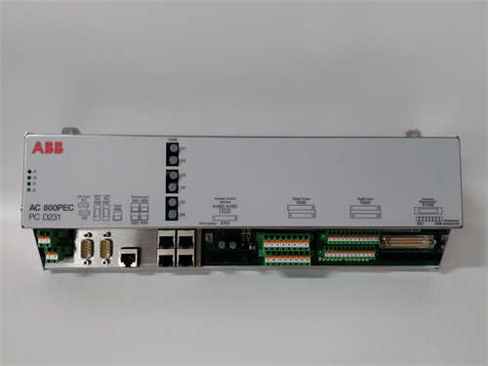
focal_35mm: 27
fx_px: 381
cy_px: 183
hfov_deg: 65.3
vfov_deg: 51.4
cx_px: 244
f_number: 2
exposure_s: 1/33
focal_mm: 3.79
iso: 303
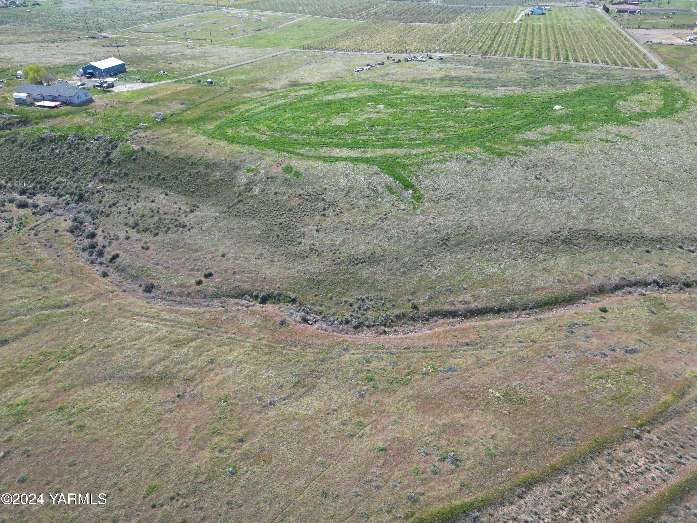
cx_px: 348
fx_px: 483
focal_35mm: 24
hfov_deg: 71.6
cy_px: 262
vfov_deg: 56.8
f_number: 1.7
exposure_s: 1/1250
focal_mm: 6.72
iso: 100
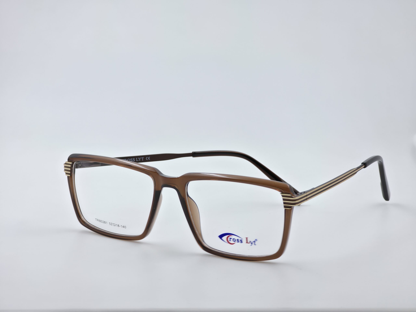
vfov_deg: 12.9
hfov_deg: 17.1
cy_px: 156
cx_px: 208
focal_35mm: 115
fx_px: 1382
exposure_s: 1/170
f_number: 3.4
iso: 32
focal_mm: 18.6
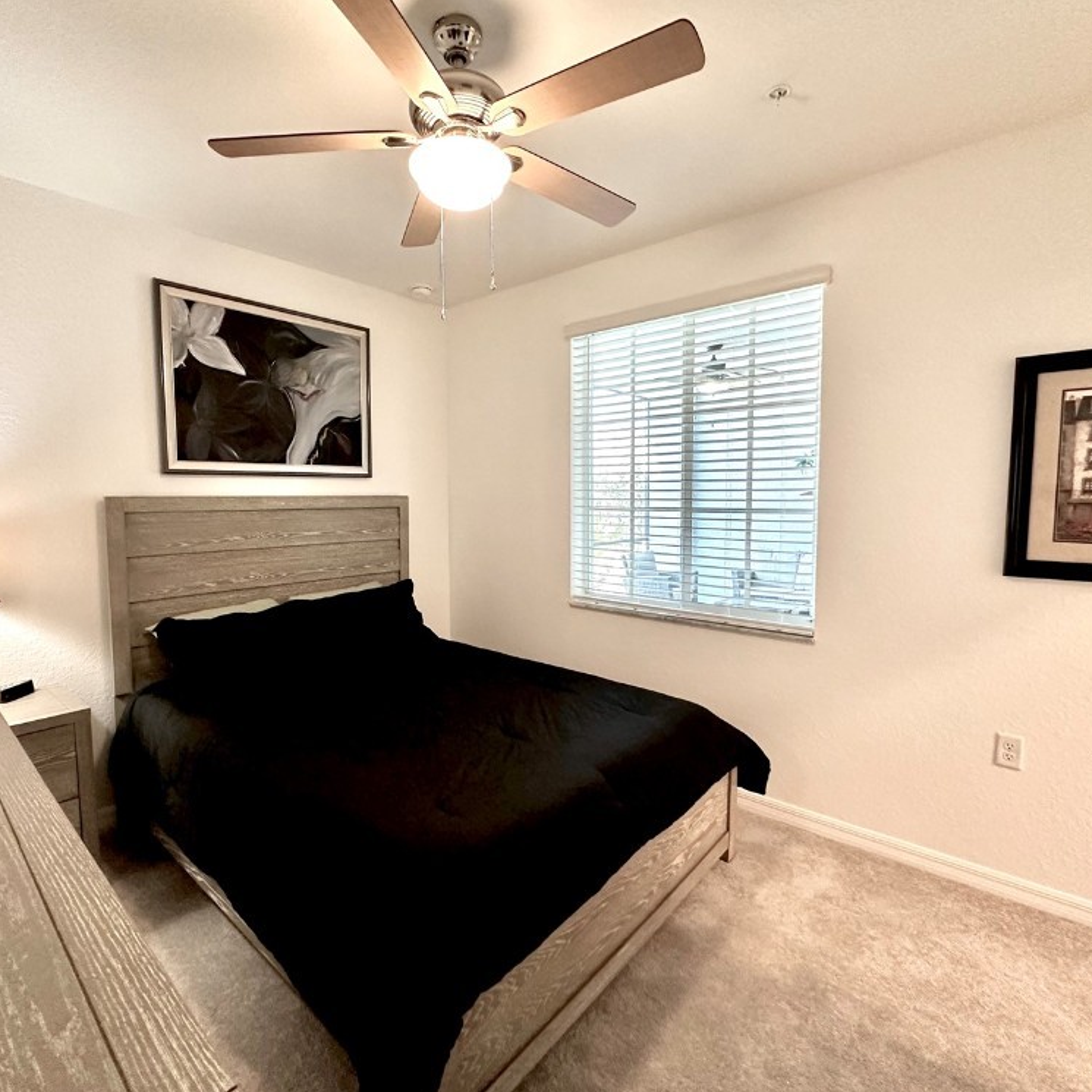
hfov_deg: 83.9
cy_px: 538
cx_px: 525
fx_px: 607
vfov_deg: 84.0
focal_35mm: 17
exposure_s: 1/60
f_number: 2.2
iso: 320
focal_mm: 2.22
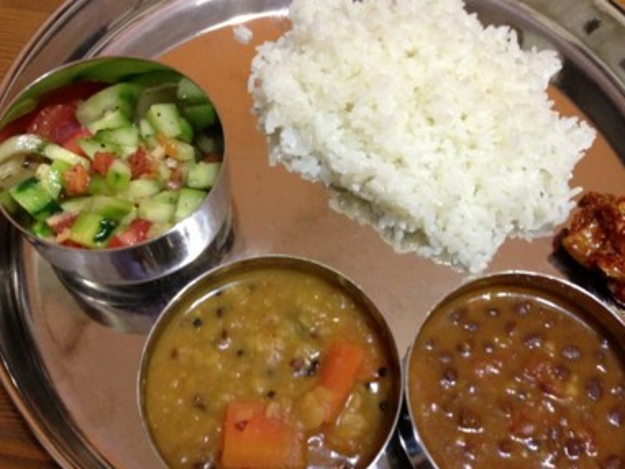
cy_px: 266
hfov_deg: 47.8
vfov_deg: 36.8
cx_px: 346
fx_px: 704
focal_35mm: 39
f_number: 2.4
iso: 320
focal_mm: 4.13
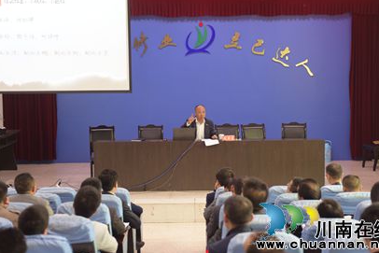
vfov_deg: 21.3
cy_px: 122
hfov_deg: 31.4
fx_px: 674
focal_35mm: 64
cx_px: 201
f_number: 2.8
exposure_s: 1/40
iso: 500
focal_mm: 52
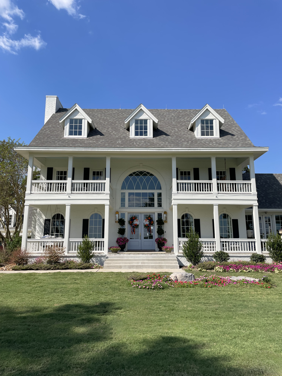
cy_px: 188
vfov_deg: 67.3
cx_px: 141
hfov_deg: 53.1
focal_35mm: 26
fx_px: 282
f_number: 1.6
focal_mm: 4.2
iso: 32
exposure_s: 1/3509
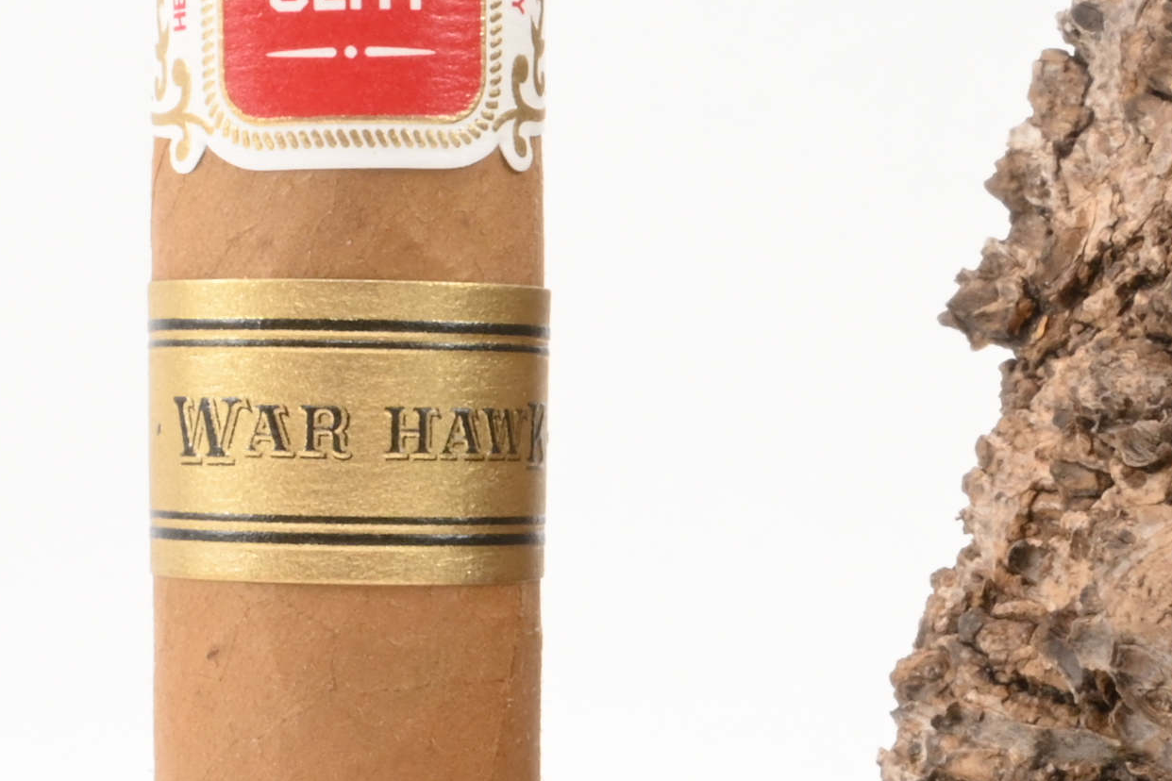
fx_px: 3939
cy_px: 481
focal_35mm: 121
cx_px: 341
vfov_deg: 11.3
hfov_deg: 16.9
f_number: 22
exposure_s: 1/15
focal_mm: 24
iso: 640
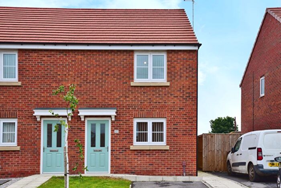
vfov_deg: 28.1
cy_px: 94
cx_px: 140
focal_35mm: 48
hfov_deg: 41.1
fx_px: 375
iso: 160
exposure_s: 1/60
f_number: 10
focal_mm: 48
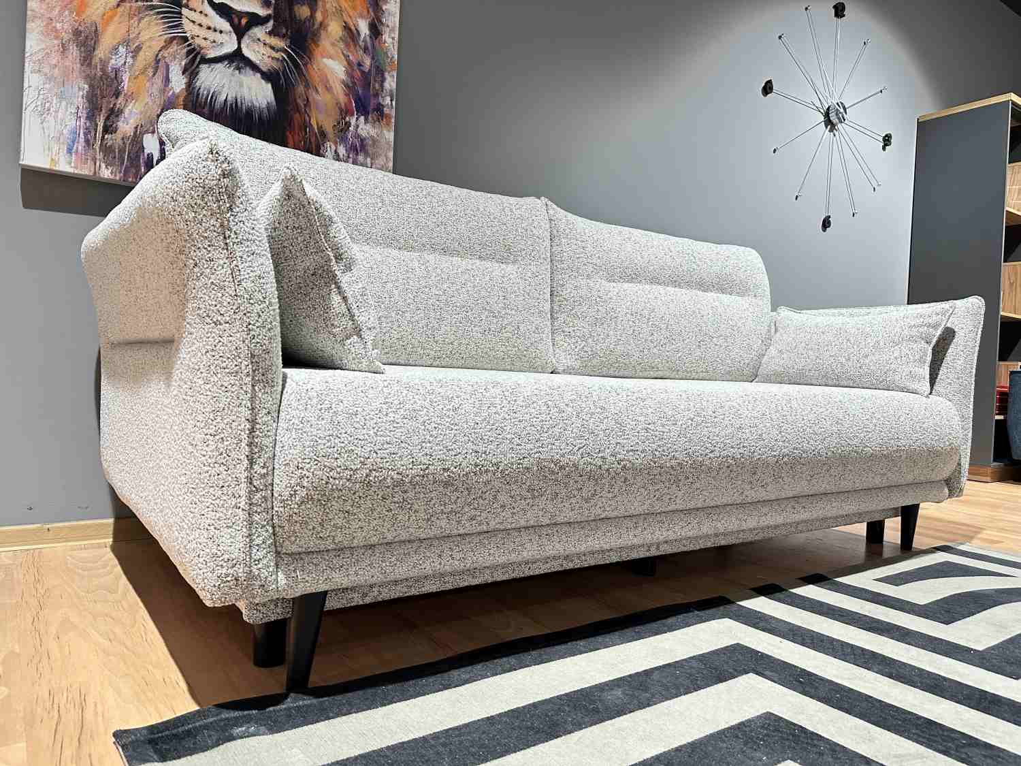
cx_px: 510
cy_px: 383
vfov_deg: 56.8
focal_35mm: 24
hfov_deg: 71.6
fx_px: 708
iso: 320
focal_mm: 6.86
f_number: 1.78
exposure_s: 1/50
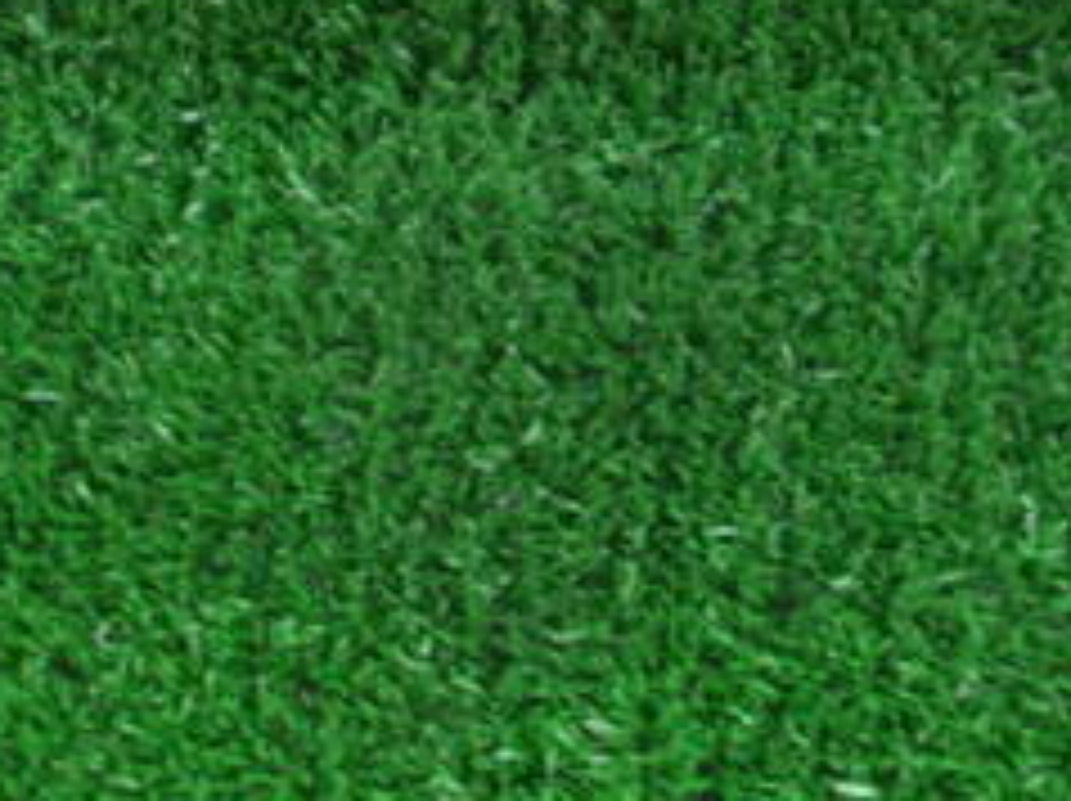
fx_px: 2164
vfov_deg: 19.5
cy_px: -207
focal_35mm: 70
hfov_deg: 27.6
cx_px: 738
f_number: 3.2
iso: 200
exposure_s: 1/25
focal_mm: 4.6
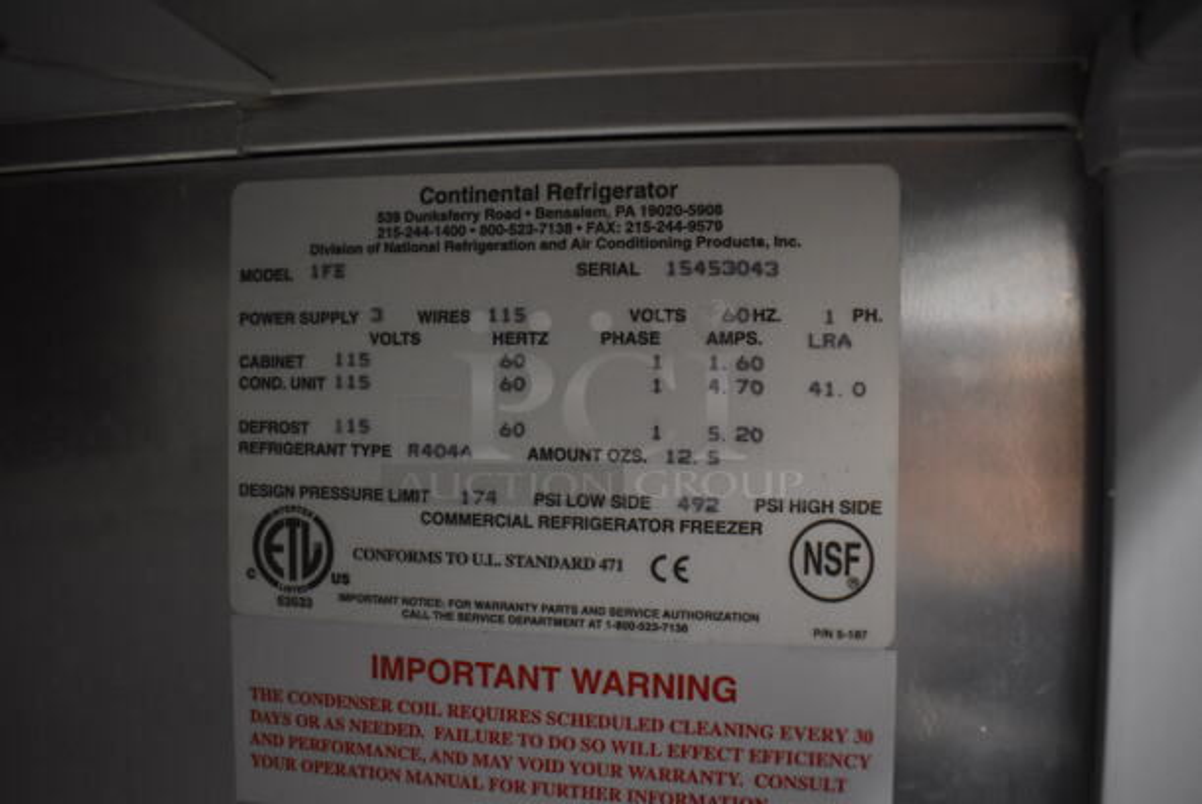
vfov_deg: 48.0
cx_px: 601
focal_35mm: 27
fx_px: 902
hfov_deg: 67.3
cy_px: 402
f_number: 3.5
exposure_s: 1/60
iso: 3200
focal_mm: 18
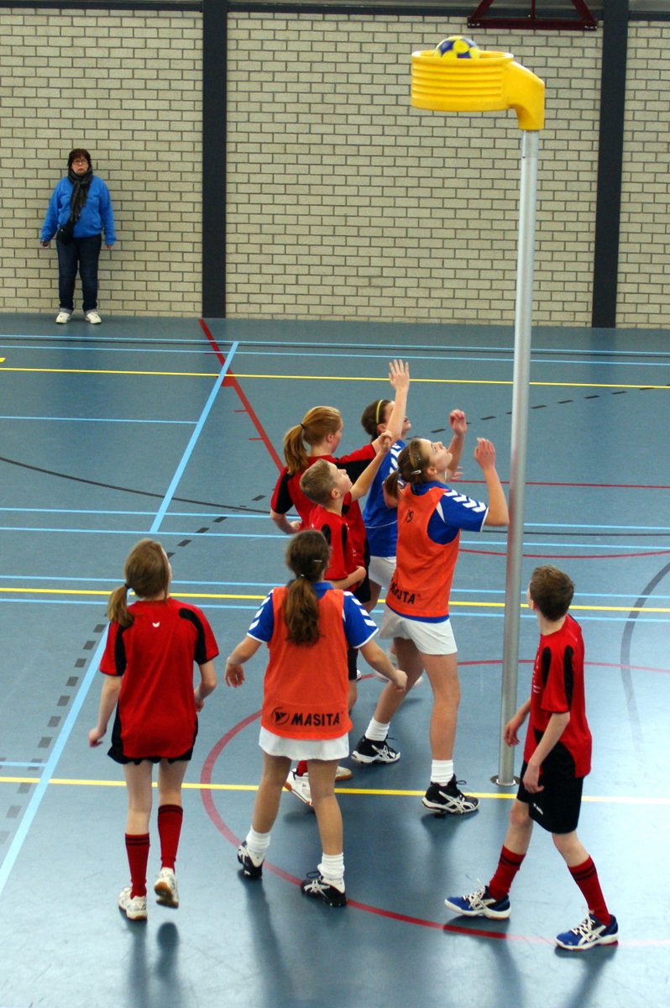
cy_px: 504
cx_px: 335
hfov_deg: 29.8
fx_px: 1258
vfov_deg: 43.6
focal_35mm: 45
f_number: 3.2
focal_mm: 30
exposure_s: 1/125
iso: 400
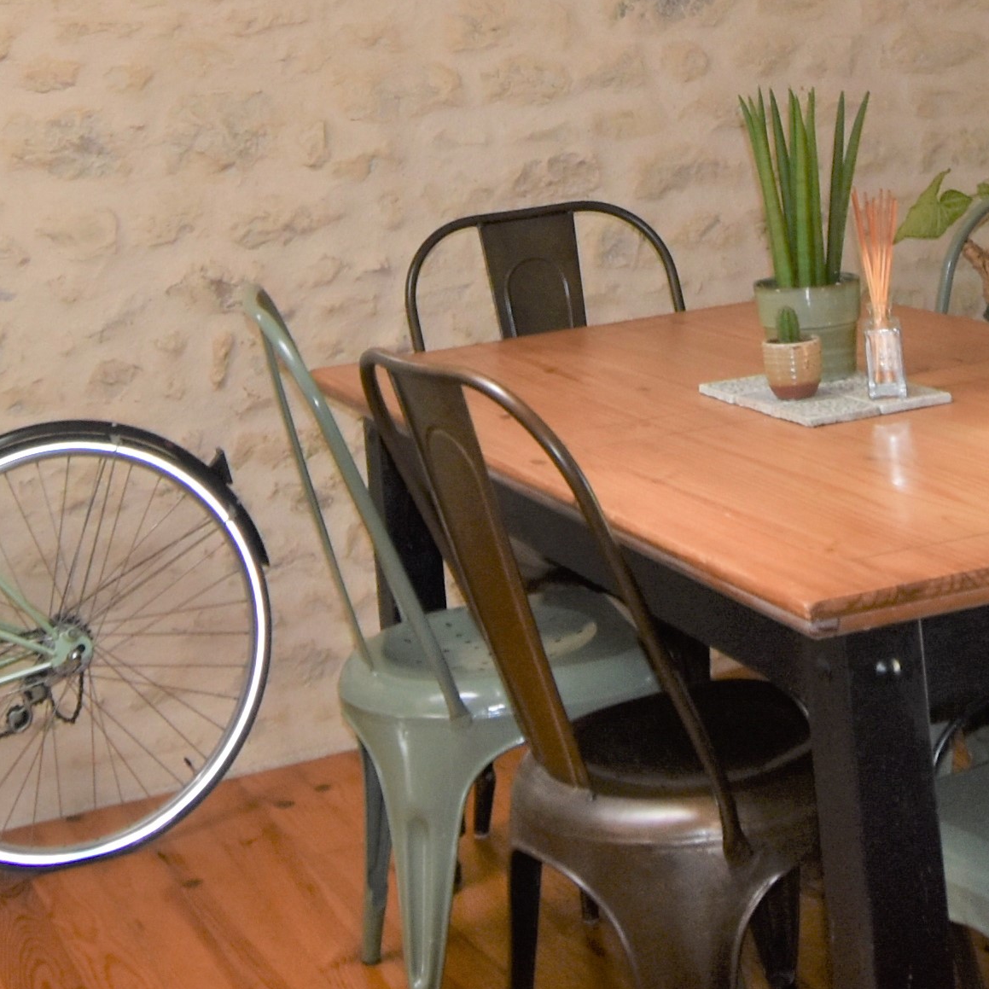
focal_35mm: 66
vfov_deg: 24.3
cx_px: 497
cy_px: -114
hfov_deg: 26.1
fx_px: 2133
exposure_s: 1/60
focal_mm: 10
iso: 220
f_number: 4.5
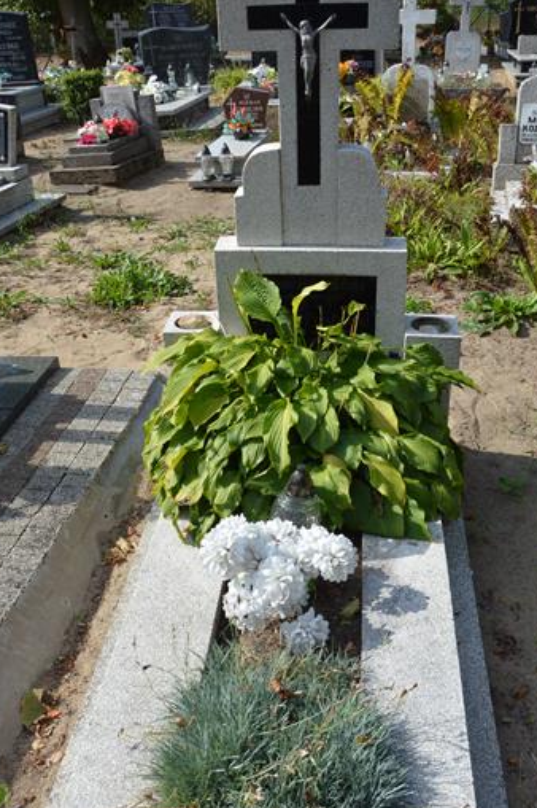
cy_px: 444
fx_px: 762
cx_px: 313
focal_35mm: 34
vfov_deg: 55.7
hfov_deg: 38.7
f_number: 8
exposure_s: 1/250
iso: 100
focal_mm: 18
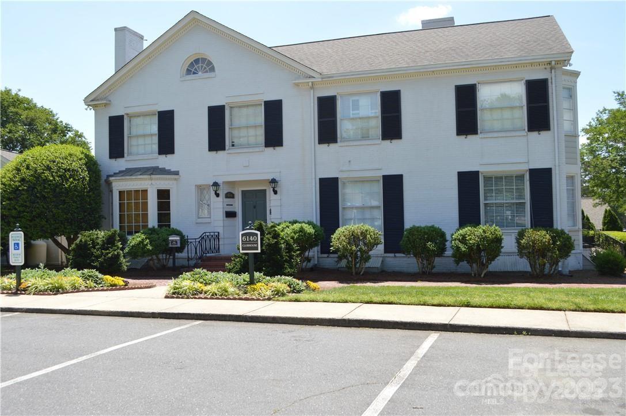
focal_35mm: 33
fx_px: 573
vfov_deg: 39.9
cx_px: 313
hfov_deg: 57.3
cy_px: 208
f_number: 7.1
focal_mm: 22
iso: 100
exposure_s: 1/200
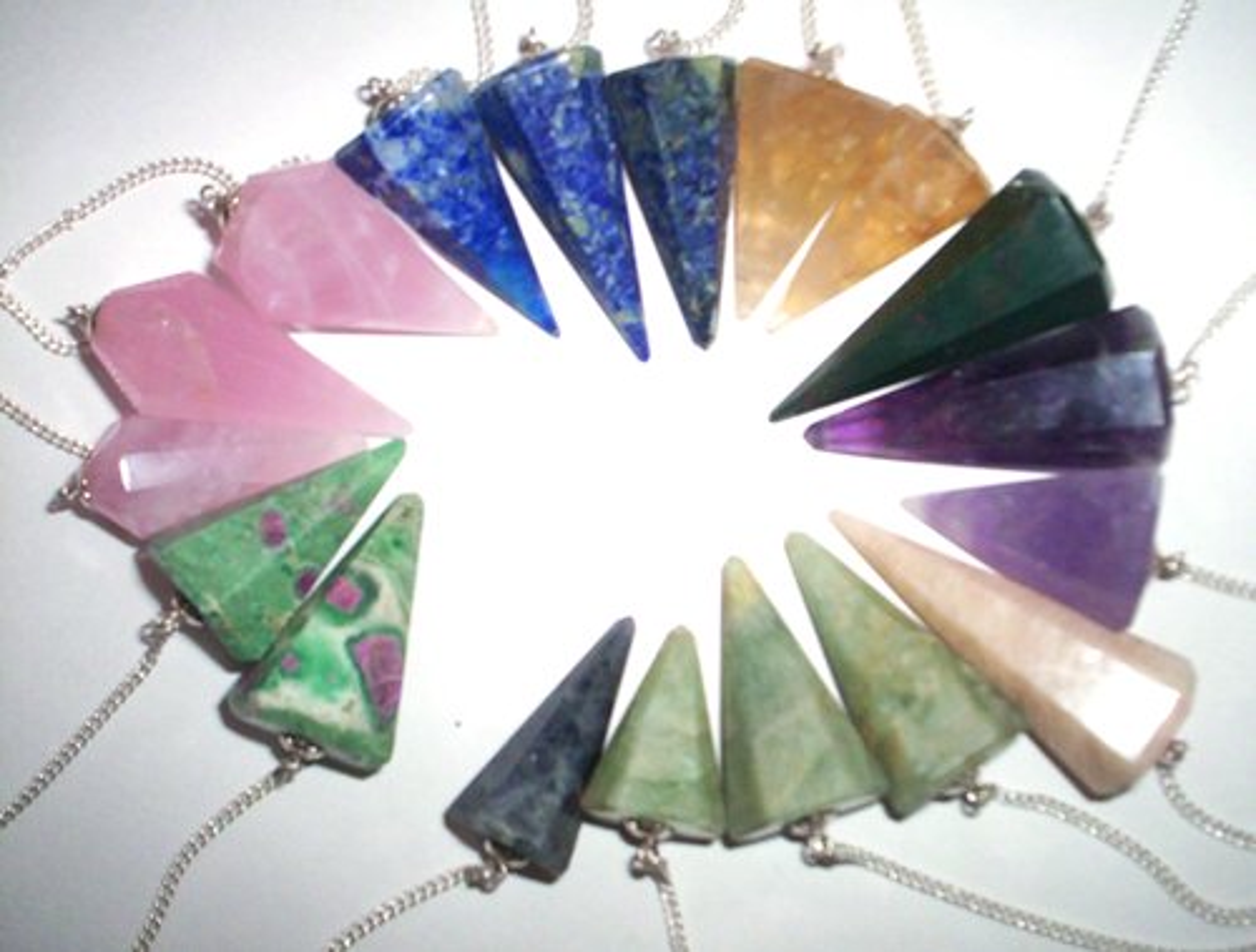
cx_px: 628
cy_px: 476
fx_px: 1384
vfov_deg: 38.0
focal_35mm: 38
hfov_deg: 48.8
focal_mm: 4.99
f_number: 4.5
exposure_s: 1/60
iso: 140
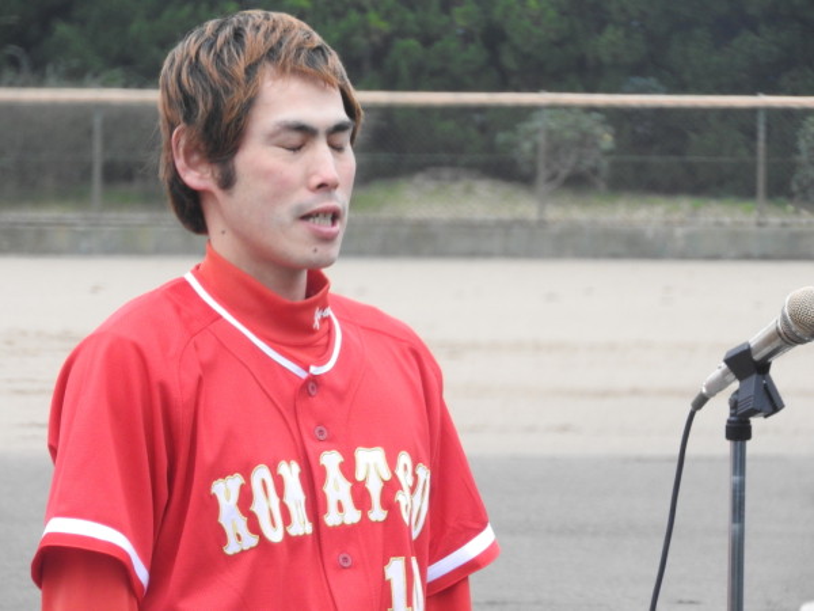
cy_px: 306
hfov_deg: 5.5
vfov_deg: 4.1
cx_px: 407
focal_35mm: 360
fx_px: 8465
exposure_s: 1/125
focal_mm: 64.5
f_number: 5.6
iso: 360
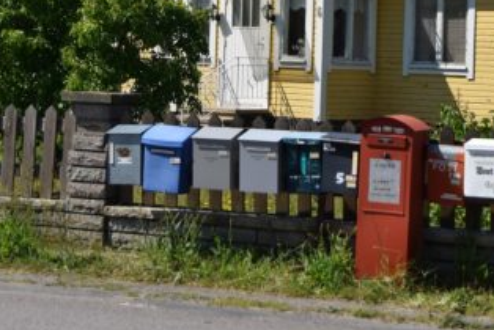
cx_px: 365
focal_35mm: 110
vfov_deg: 12.4
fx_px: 1511
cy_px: 68
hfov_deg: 18.5
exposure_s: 1/1000
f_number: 5
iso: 100
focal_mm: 36
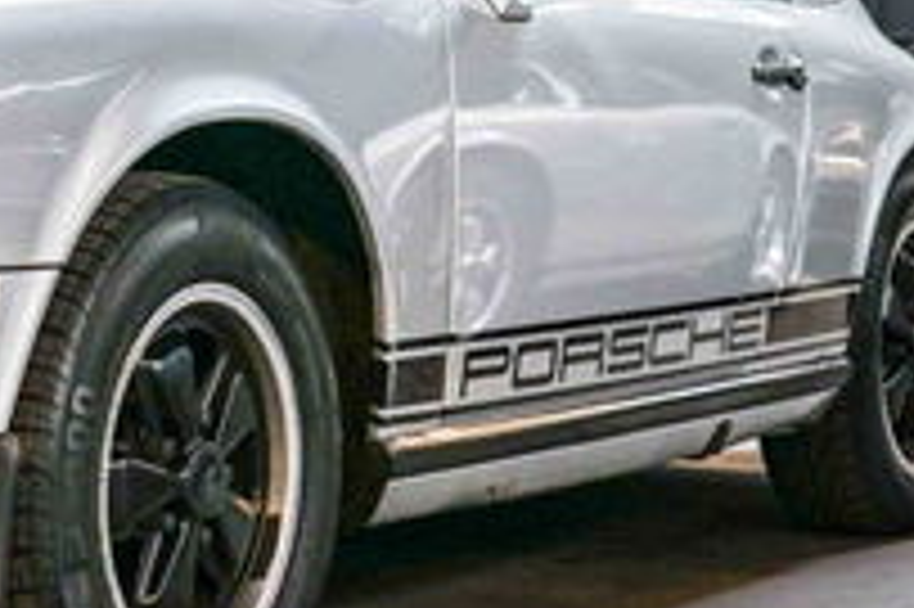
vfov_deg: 9.7
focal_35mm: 141
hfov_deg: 14.3
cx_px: -54
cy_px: 149
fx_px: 3577
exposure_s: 1/80
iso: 400
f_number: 2.5
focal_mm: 28
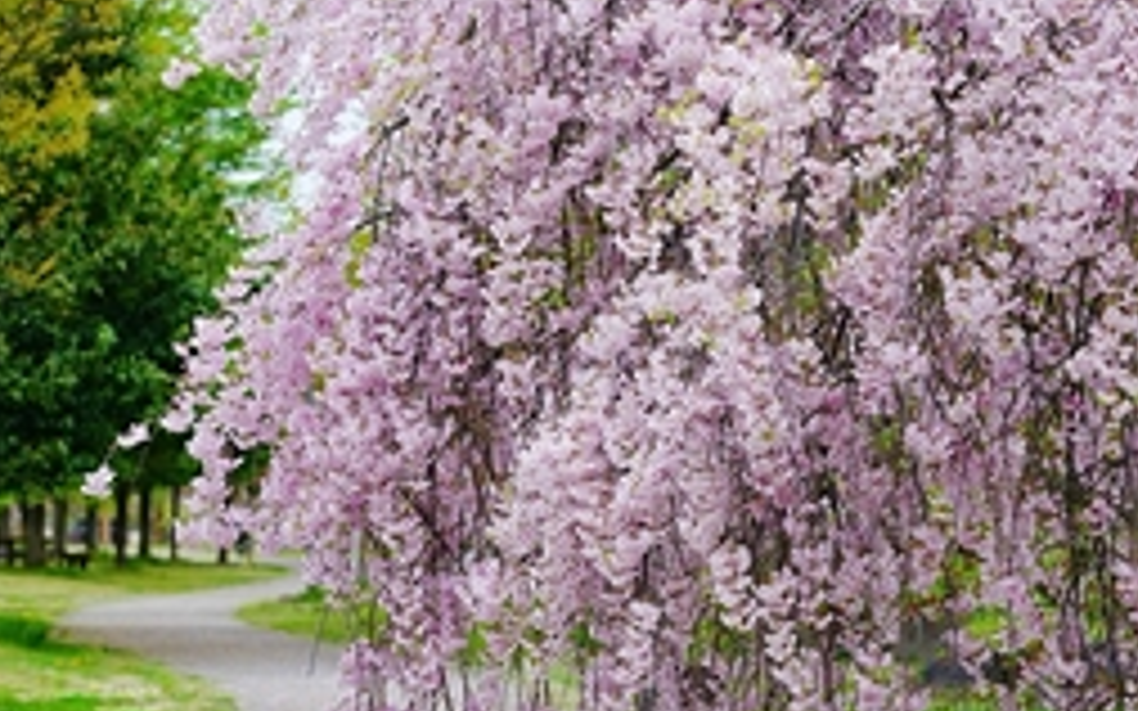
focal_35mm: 169
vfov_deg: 7.8
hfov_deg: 12.4
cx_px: 612
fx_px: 5240
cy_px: 493
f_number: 5.6
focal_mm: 105
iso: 100
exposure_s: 1/250
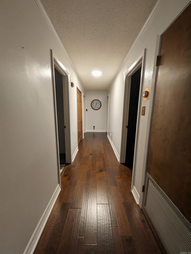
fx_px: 103
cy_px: 127
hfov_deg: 85.7
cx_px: 96
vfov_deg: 102.1
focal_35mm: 14
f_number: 2.2
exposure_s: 1/24
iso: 159
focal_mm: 1.85
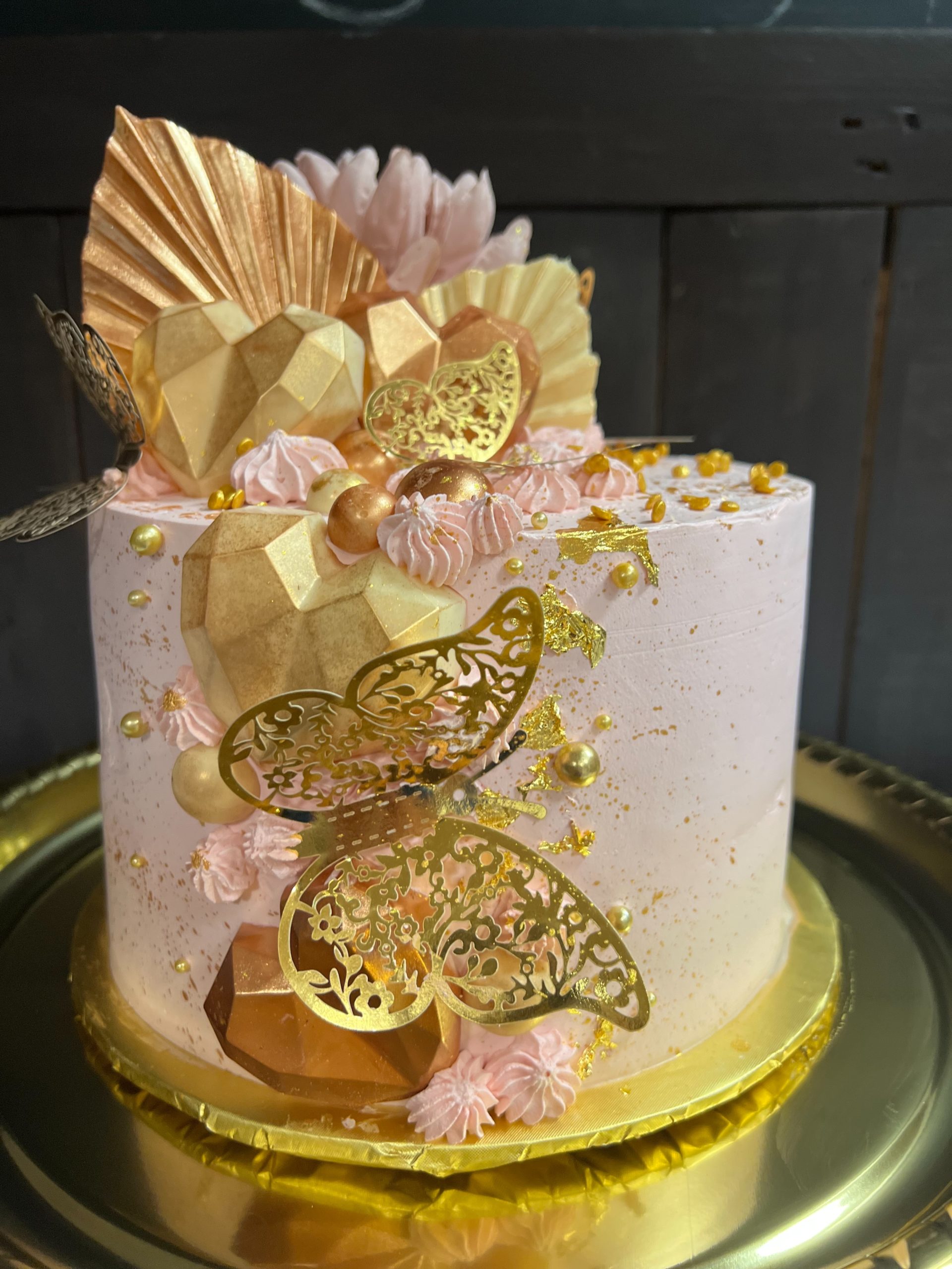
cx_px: 476
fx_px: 953
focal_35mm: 26
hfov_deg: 53.1
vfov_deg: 67.3
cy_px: 634
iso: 160
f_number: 1.5
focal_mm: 5.7
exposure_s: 1/60
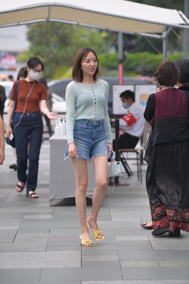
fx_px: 1299
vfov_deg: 12.5
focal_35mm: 165
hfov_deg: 8.3
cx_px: 94
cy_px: 142
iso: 500
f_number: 4
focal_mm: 165
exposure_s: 1/500
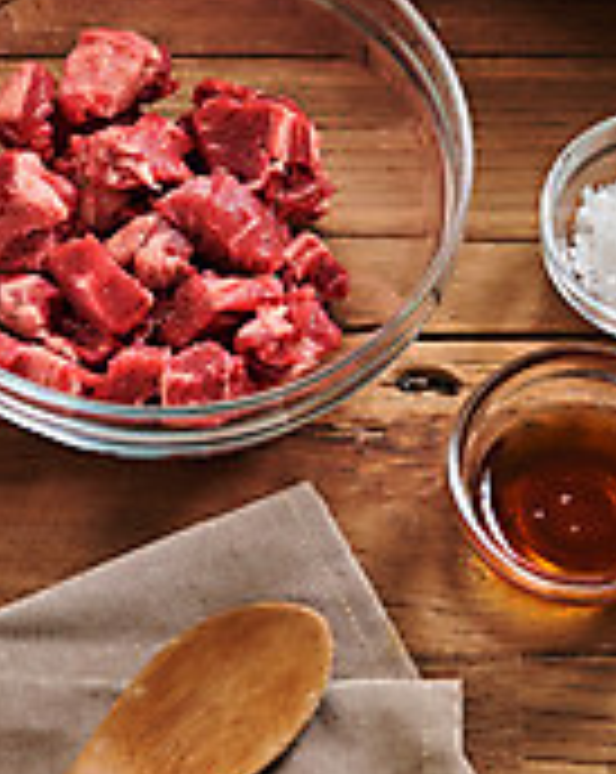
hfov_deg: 10.1
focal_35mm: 153
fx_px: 3496
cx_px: 411
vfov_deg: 12.5
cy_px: 76
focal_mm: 70
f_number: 5.6
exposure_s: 1/125
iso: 100
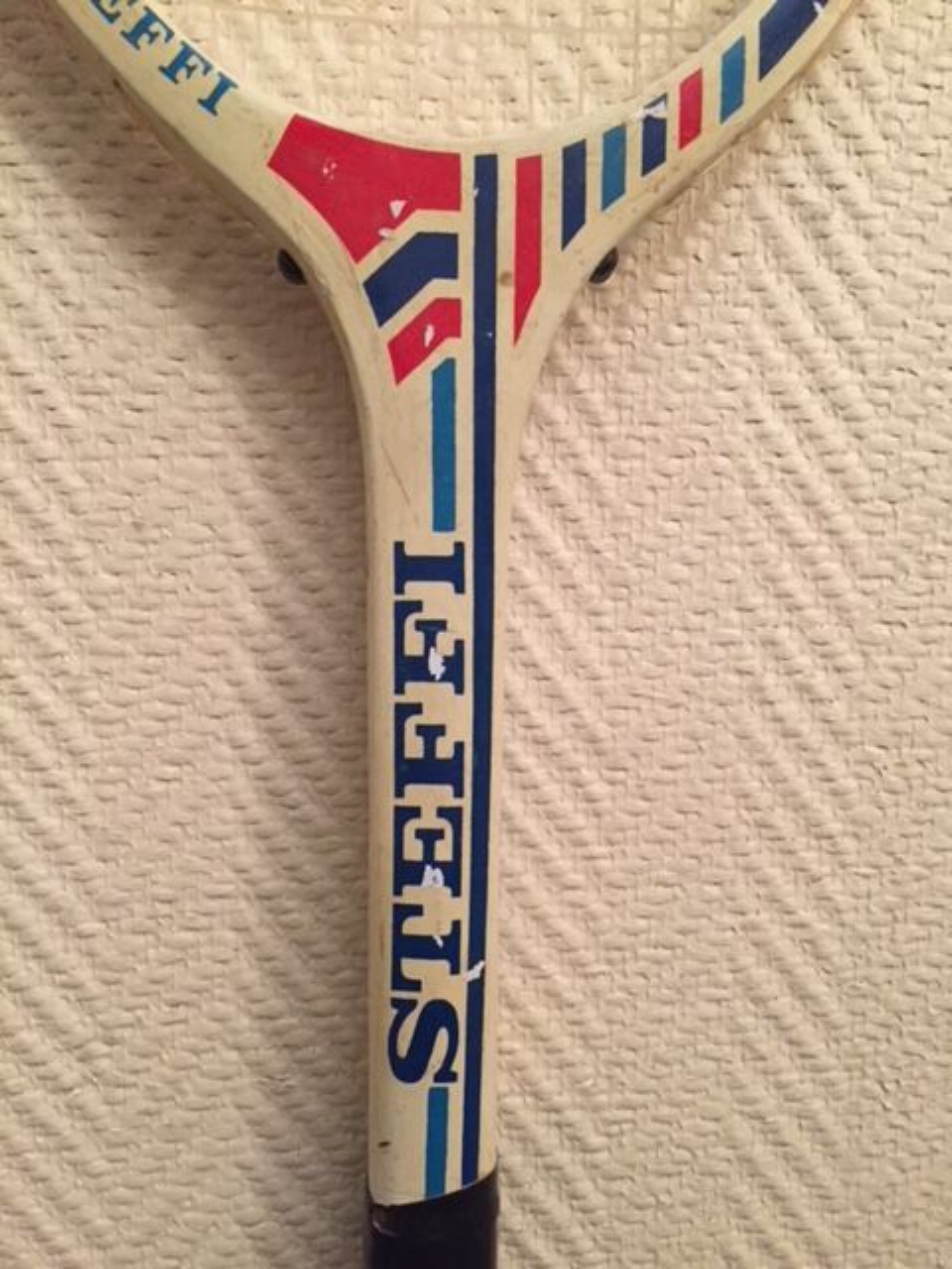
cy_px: 634
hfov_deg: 48.2
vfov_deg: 61.7
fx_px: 1063
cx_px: 476
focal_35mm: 29
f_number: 2.2
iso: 250
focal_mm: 4.15
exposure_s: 1/33
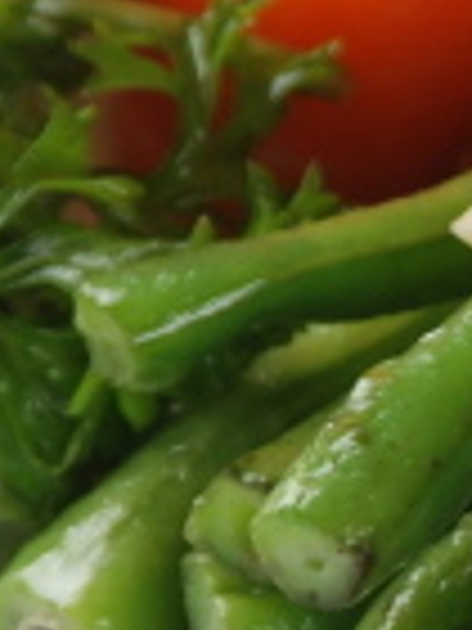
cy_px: 317
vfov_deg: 1.9
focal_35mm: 1037
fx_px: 18853
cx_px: 1200
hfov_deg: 1.4
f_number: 6.3
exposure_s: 1/60
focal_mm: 98
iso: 100
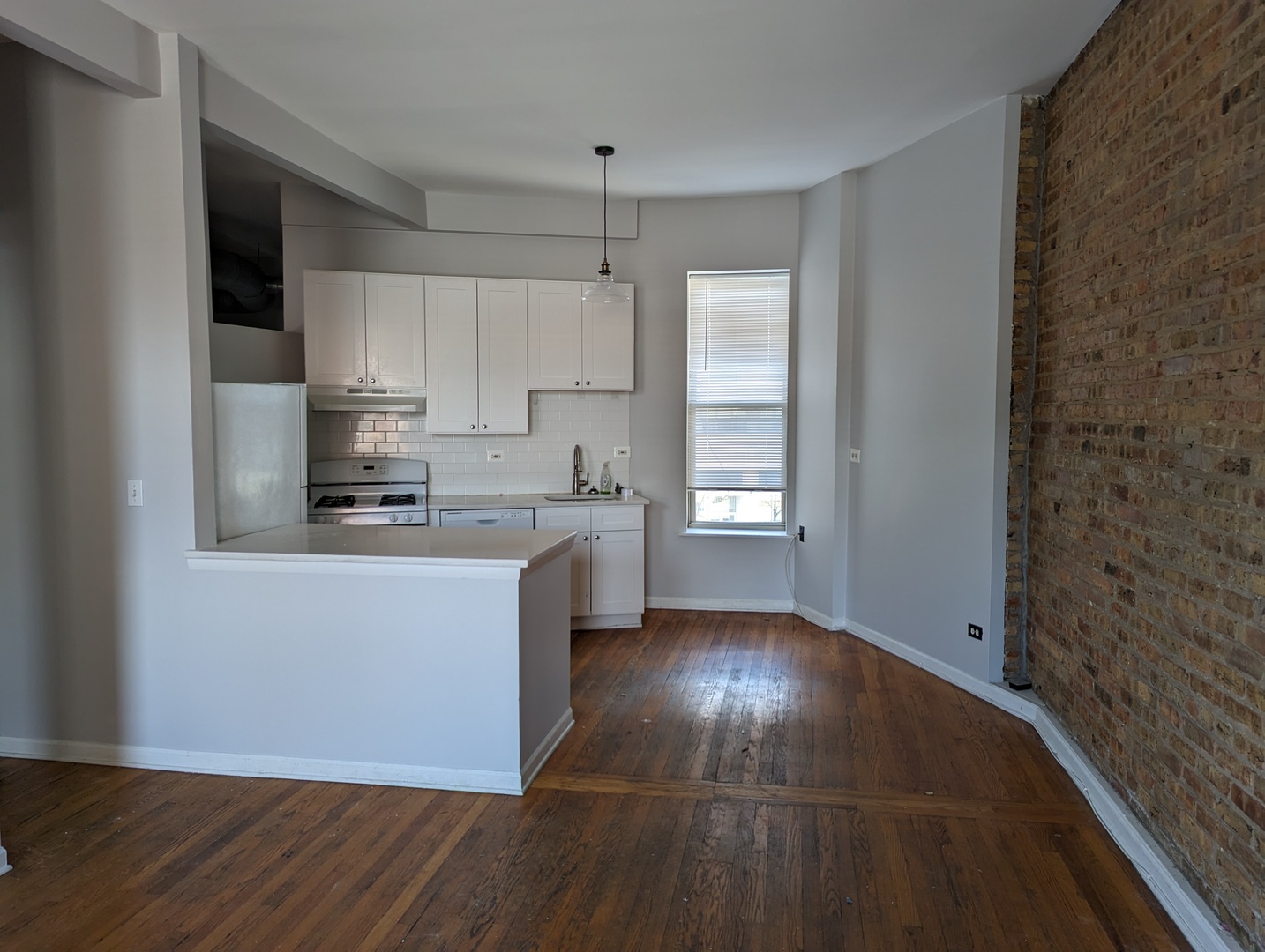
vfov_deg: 56.9
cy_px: 476
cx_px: 632
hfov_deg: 71.5
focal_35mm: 24
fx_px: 878
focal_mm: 6.81
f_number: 1.85
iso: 45
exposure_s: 1/55.4
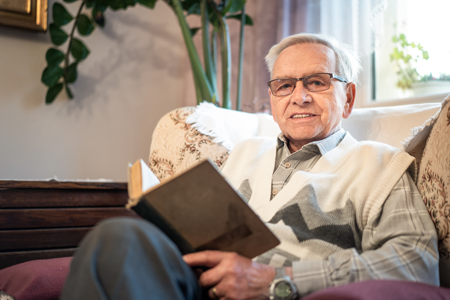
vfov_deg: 24.6
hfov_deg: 36.2
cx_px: 225
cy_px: 150
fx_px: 687
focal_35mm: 55
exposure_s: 1/80
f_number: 1.8
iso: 640
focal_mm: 55
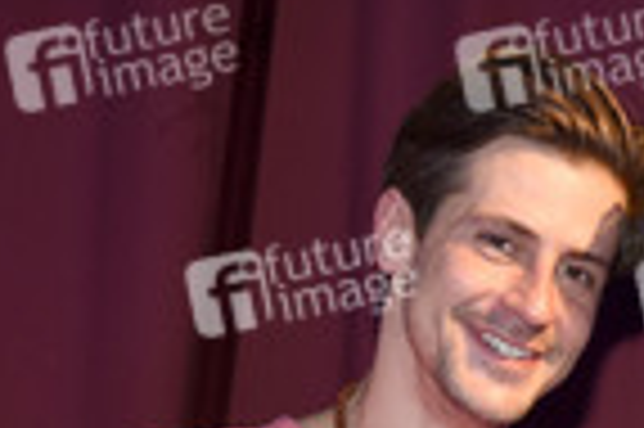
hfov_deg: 14.6
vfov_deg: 9.6
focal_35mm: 139
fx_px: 2484
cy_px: 622
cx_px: 633
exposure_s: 1/60
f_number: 6.3
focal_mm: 44
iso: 1250
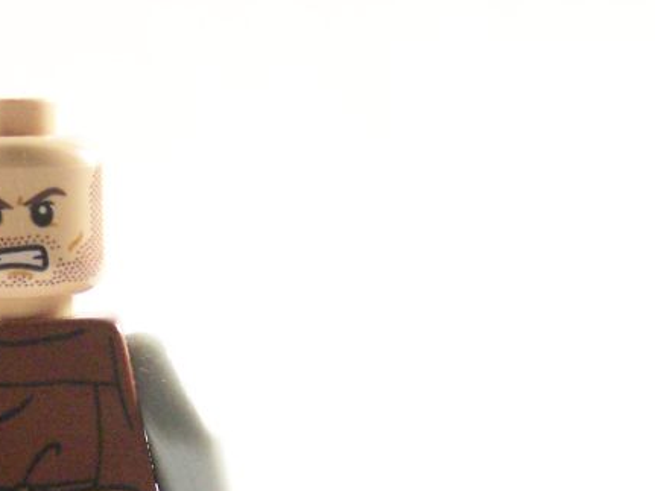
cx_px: 26
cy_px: 455
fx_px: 3689
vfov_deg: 7.6
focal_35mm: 195
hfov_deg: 10.1
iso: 400
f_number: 3.2
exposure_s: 1/60
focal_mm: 13.7
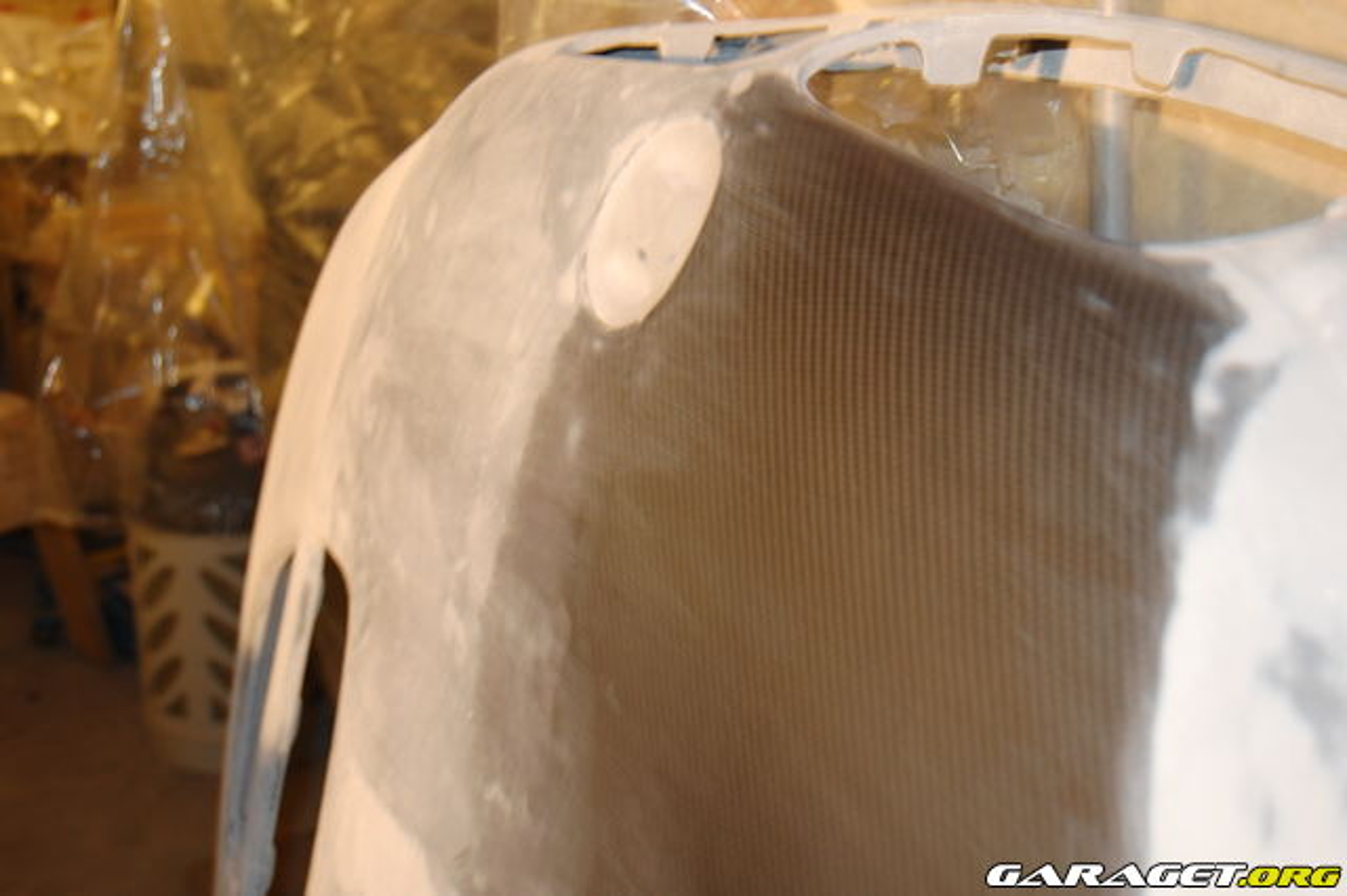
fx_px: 2132
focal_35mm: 57
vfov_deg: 23.8
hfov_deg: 35.1
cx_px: 674
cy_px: 448
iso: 400
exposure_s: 1/2
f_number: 4.8
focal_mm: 38
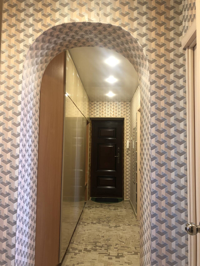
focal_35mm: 28
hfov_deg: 49.7
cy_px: 133
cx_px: 100
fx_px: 216
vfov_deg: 63.4
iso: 64
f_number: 1.8
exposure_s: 1/15
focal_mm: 4
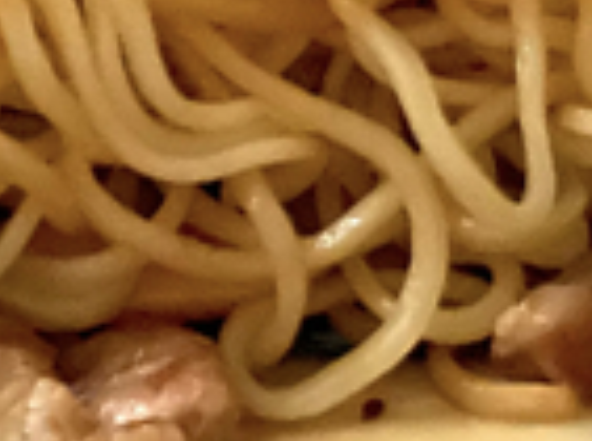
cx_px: 126
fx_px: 2525
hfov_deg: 13.3
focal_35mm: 148
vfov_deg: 9.0
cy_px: -609
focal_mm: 4.25
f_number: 1.8
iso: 640
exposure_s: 1/2
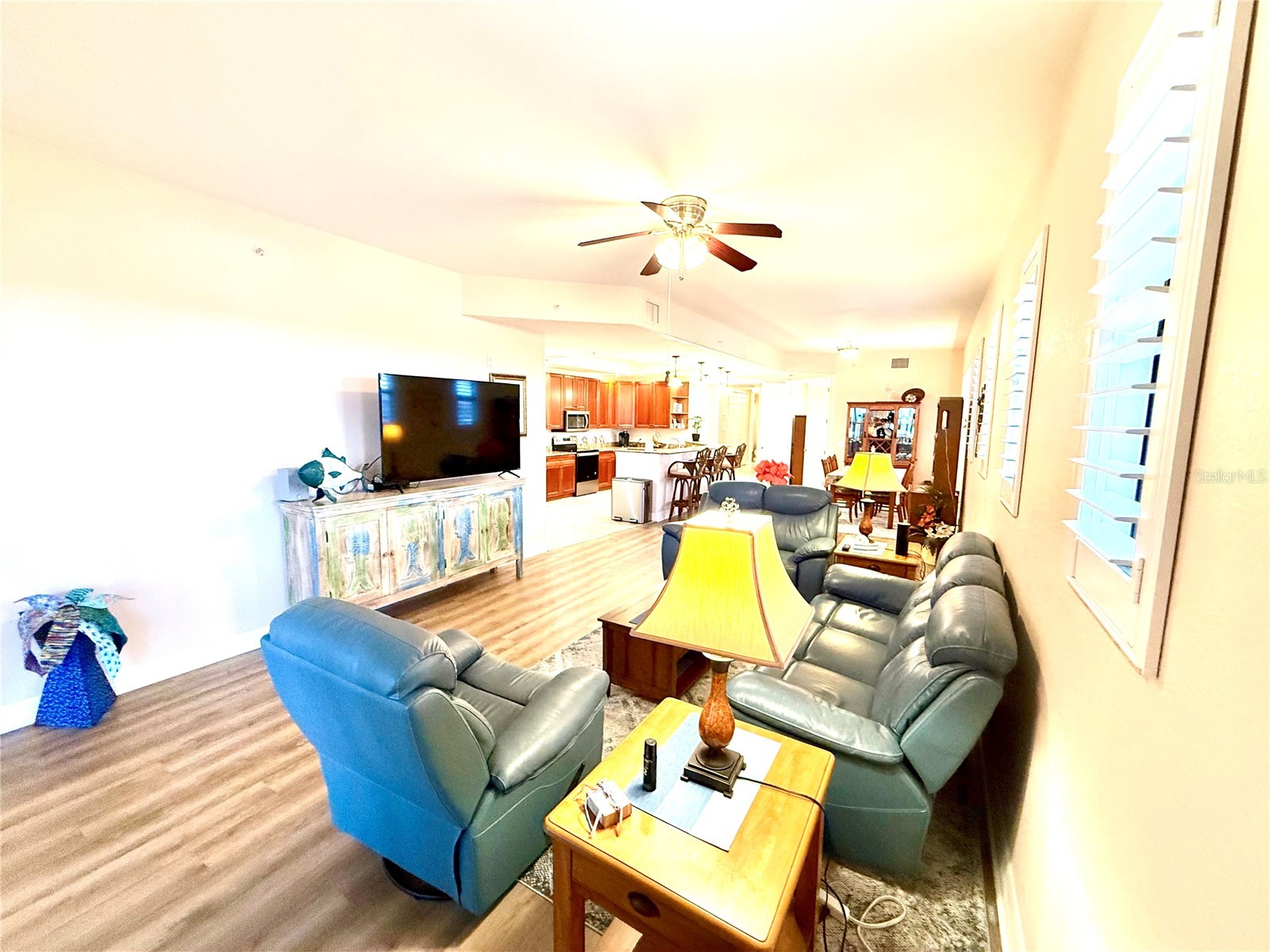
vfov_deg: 85.7
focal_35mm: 14
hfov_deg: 102.1
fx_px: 514
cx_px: 635
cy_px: 476
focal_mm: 2.22
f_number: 2.2
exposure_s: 1/60
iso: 400
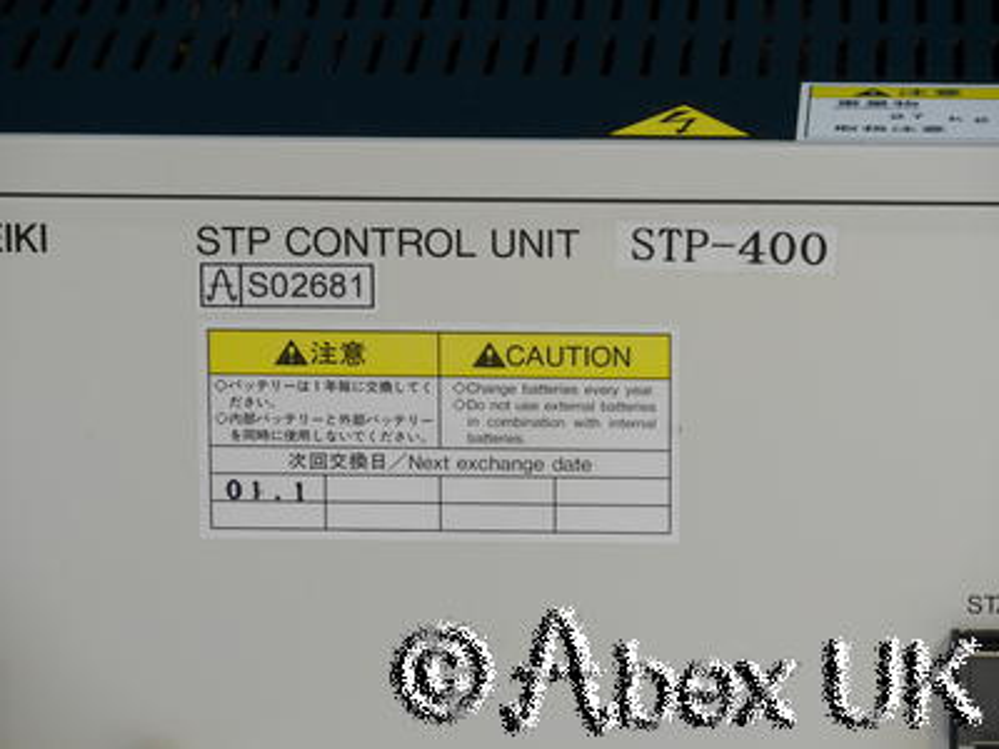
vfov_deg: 5.3
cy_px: 374
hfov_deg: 7.1
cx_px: 500
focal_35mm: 280
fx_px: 8081
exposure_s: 1/5
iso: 200
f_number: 8
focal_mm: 140
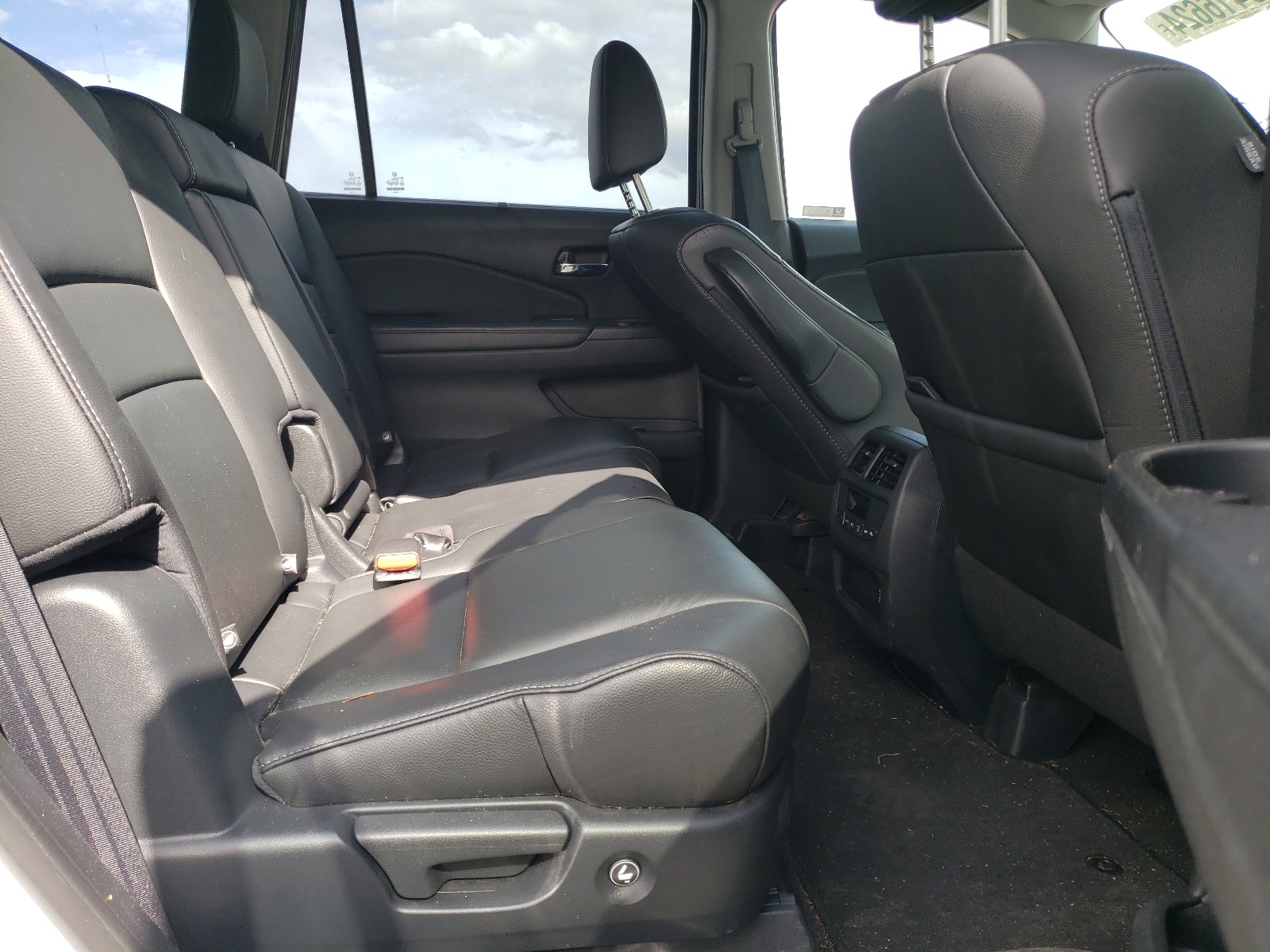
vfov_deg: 53.1
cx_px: 635
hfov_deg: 67.3
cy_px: 476
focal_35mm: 26
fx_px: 954
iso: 50
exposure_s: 1/345
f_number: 1.5
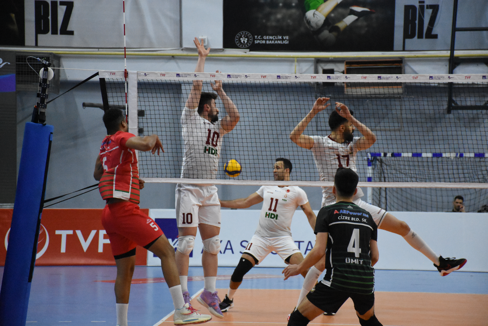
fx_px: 1830
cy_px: 163
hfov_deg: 15.2
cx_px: 244
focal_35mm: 135
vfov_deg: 10.2
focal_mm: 90
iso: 8000
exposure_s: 1/640
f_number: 6.3
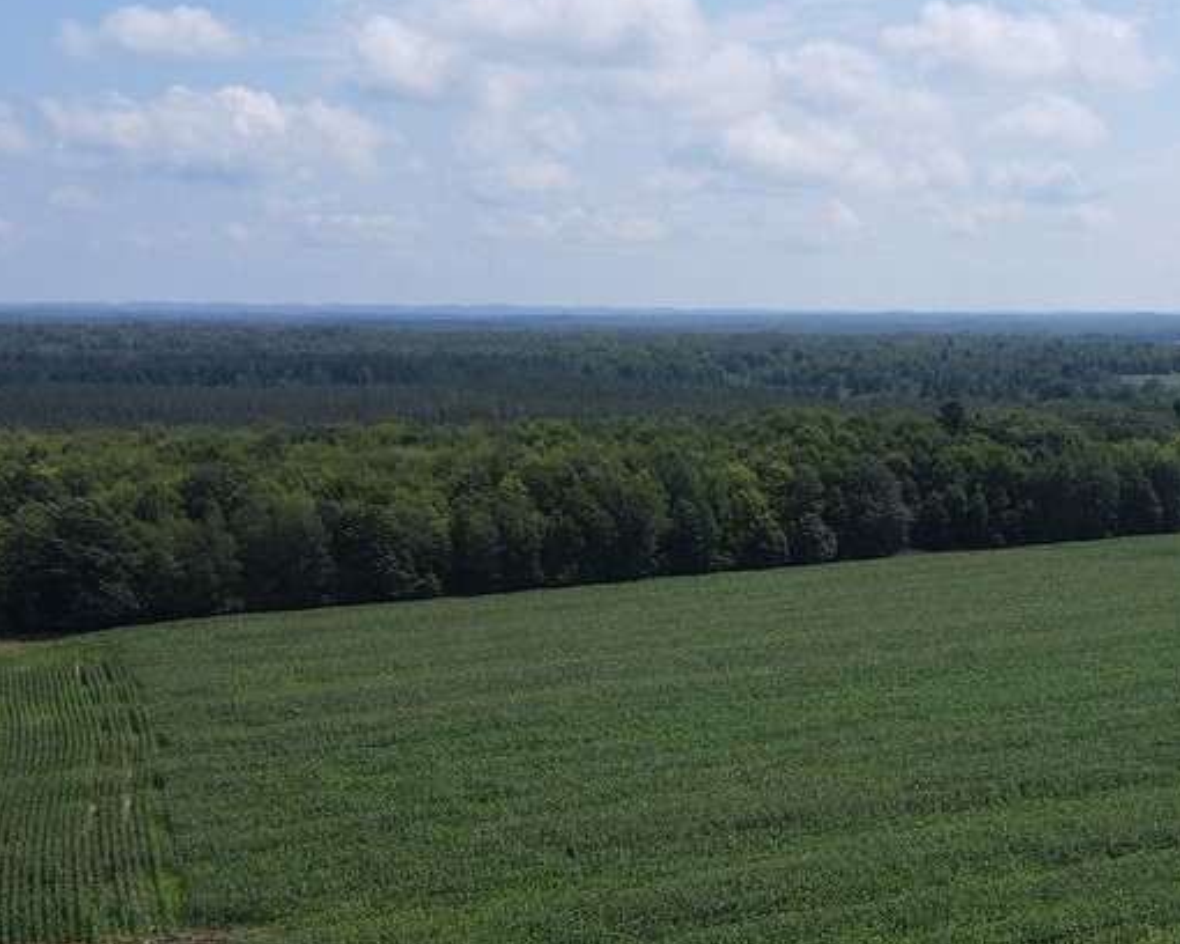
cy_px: 703
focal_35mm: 47
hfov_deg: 37.7
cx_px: 988
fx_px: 1641
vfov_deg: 31.5
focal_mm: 4.5
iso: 100
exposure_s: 1/1000
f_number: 2.8
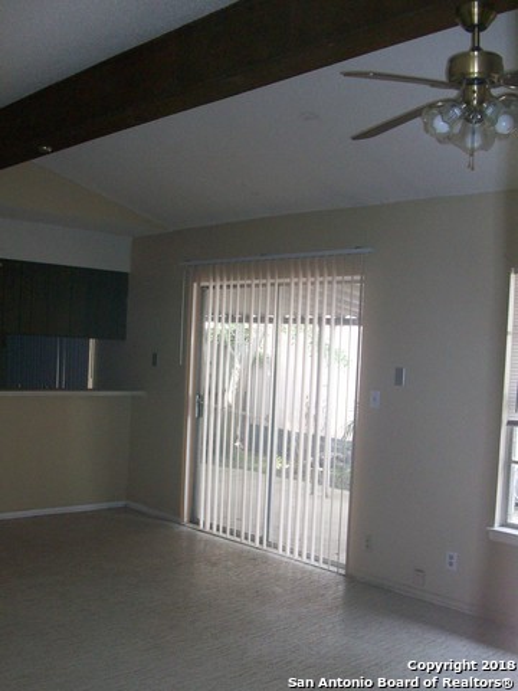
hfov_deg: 41.8
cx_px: 259
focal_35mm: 34
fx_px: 678
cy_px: 346
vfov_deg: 54.0
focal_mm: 5.7
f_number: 2.8
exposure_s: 1/60
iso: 160
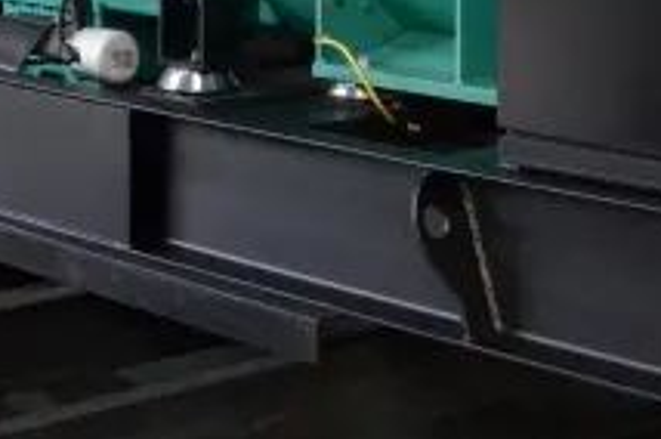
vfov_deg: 11.1
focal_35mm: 118
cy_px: -254
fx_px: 2161
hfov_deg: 17.4
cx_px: 235
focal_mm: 21
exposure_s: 1/200
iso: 1000
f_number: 7.1
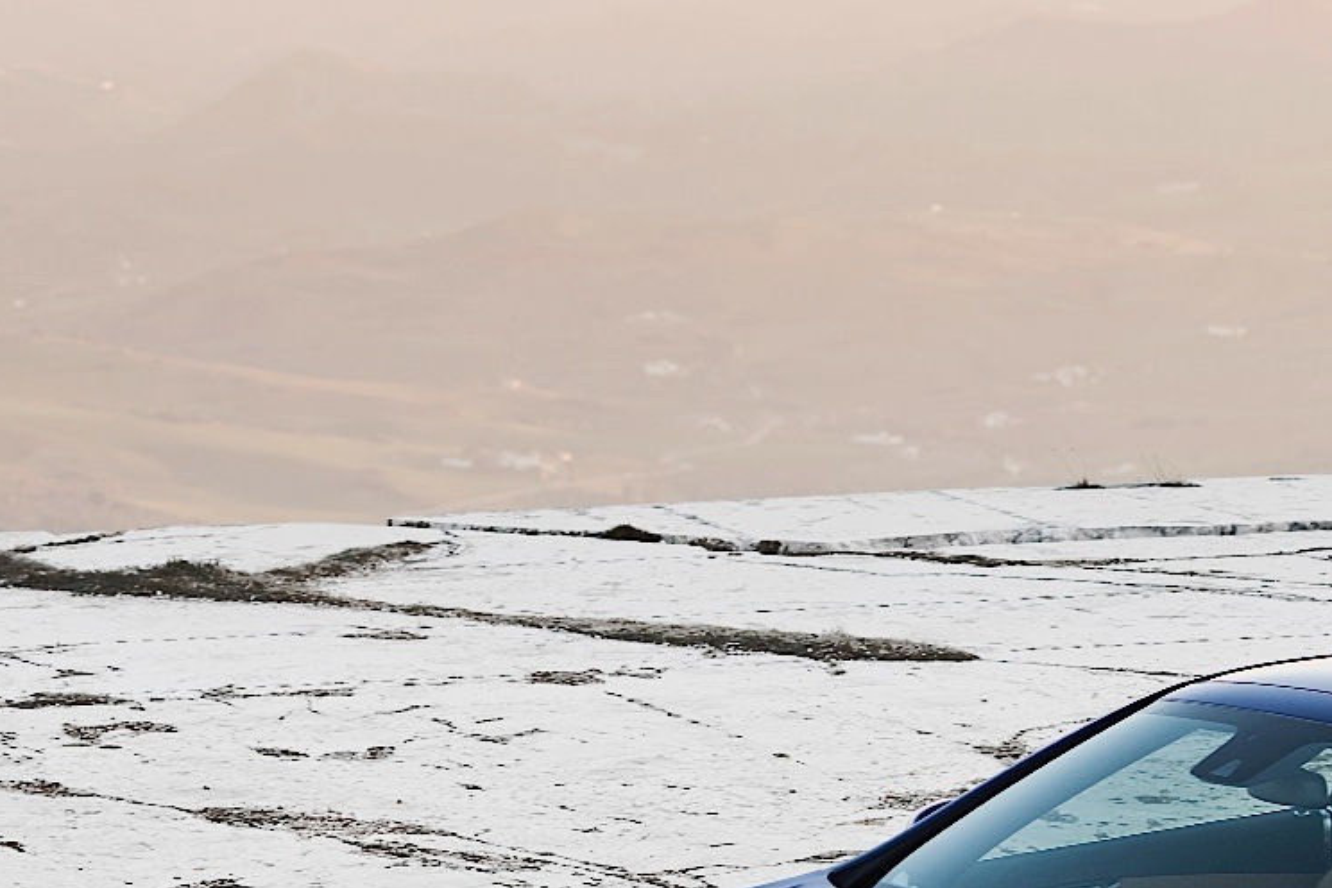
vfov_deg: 6.2
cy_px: 573
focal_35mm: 222
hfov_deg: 9.3
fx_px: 8213
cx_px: 994
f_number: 4
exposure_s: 1/100
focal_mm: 86
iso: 100
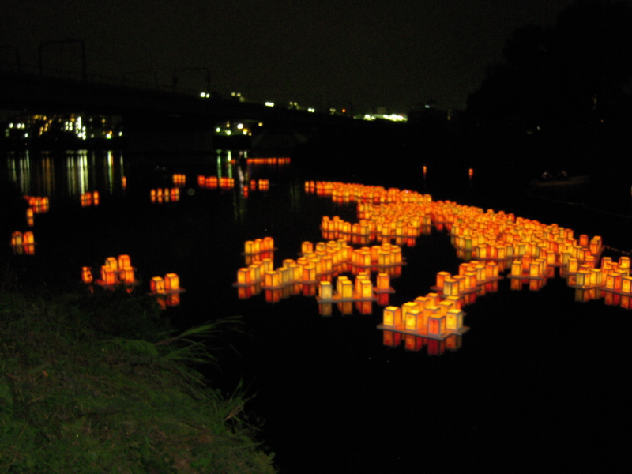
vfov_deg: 41.8
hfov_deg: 54.0
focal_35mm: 34
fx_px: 621
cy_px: 237
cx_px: 316
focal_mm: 6
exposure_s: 1/6
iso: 400
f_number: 2.9
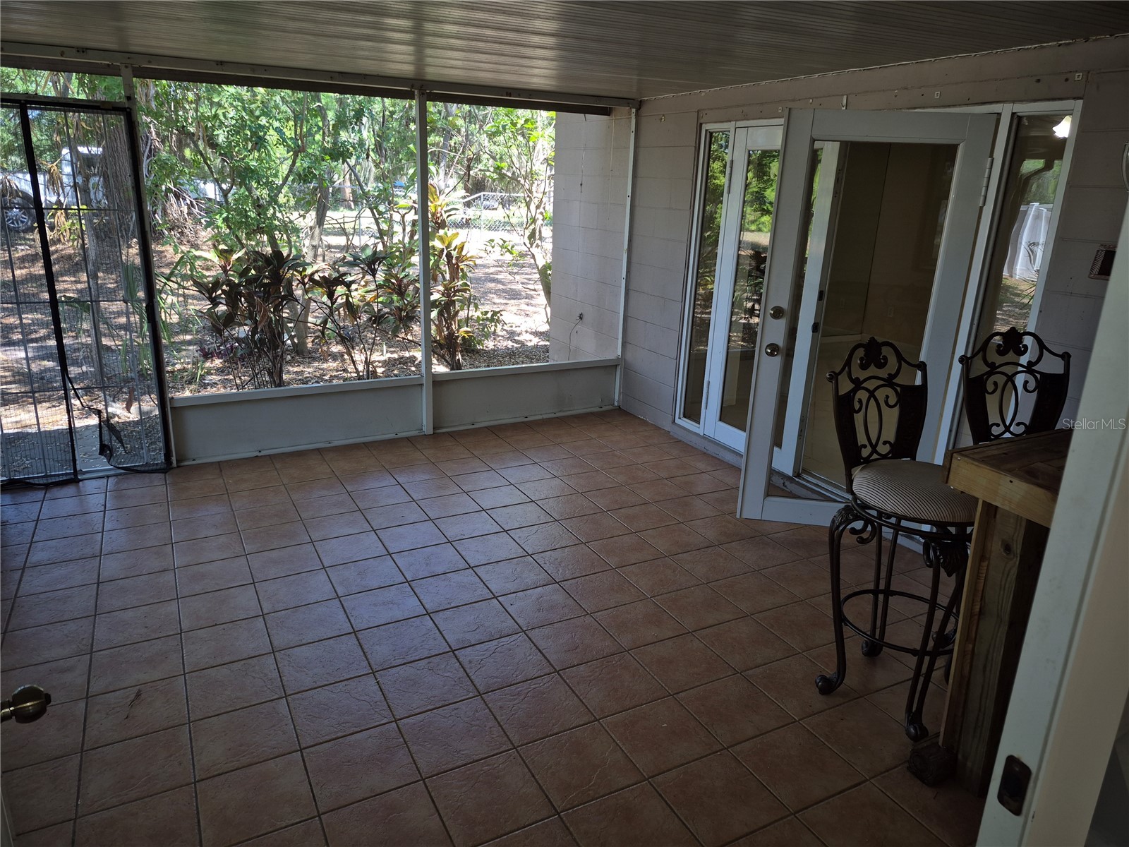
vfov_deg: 58.9
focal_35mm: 23
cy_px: 424
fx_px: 750
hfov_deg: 73.9
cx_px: 564
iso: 32
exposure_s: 1/60
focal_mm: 5.4
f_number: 1.8
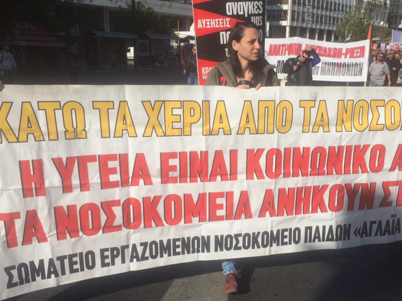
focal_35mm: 37
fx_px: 430
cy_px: 181
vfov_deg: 38.5
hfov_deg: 49.6
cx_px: 255
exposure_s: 1/4115
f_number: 2.2
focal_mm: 4.15
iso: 32
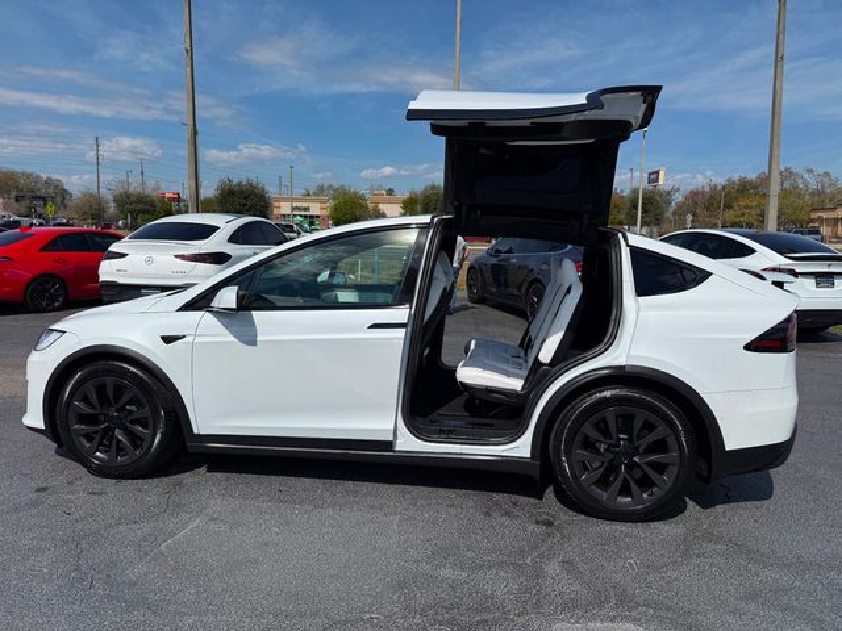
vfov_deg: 56.8
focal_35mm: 24
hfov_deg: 71.6
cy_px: 316
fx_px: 584
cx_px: 421
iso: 80
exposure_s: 1/11905
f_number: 1.78
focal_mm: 6.76
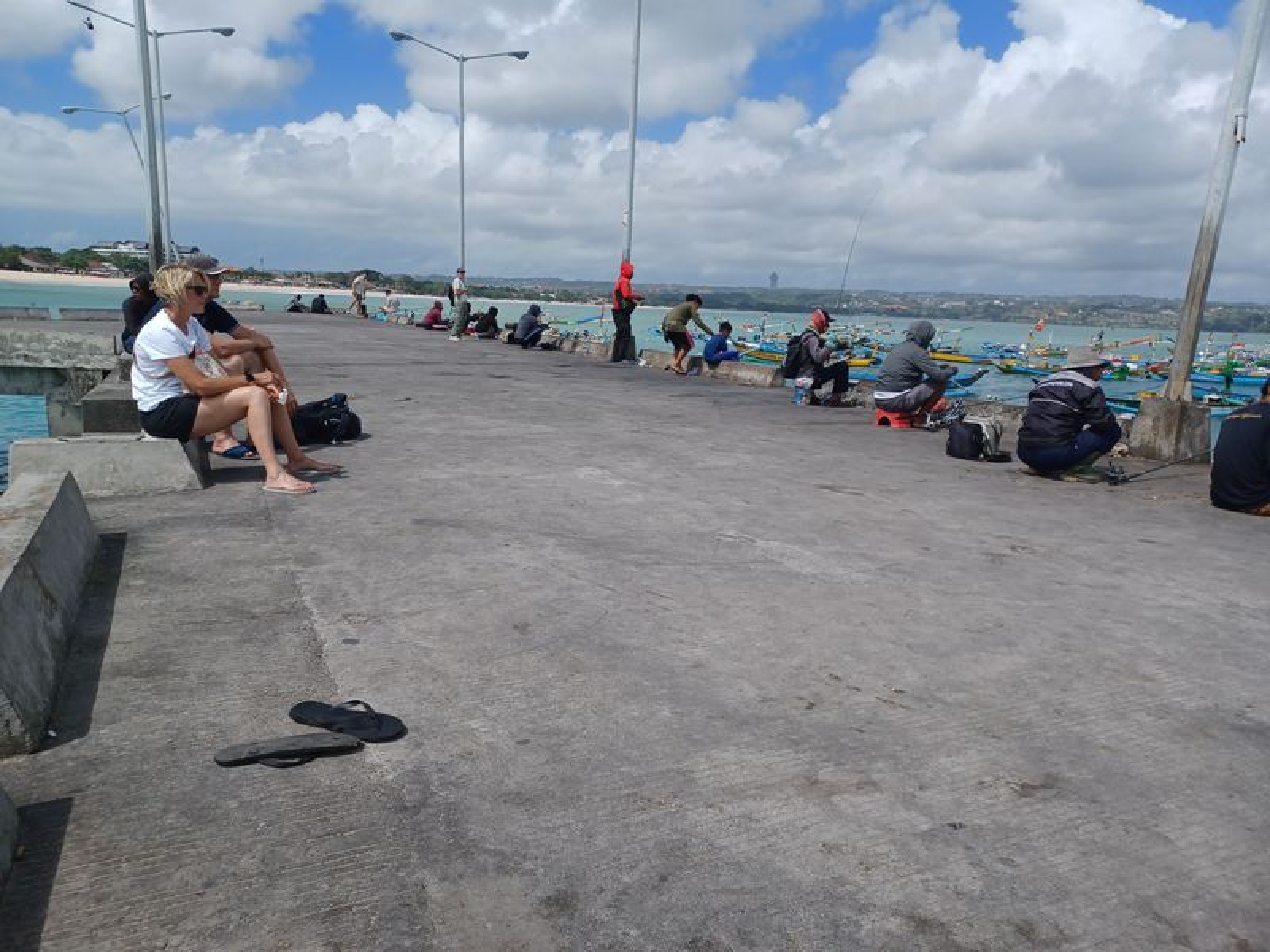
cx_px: 635
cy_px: 476
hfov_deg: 69.4
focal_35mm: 25
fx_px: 917
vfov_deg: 54.9
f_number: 1.8
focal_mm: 4.6
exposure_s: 1/741
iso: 32
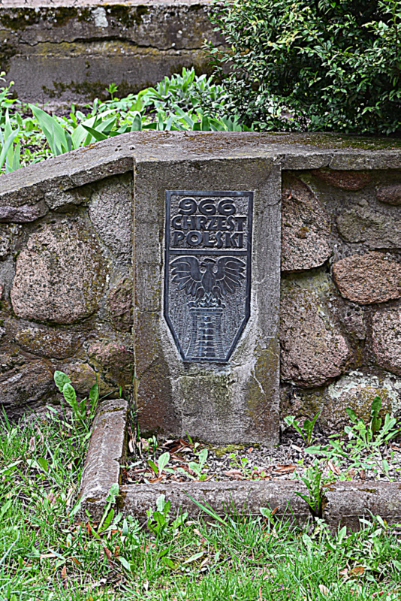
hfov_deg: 15.7
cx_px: 200
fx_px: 1452
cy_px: 300
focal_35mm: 87
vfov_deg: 23.4
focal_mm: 58
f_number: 7.1
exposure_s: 1/30
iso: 400
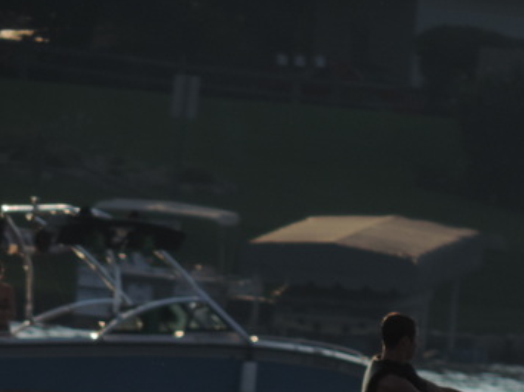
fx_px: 30673
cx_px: 353
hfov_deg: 1.0
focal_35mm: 2027
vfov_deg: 0.7
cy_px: 401
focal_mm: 160.5
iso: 80
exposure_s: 1/640
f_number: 5.5
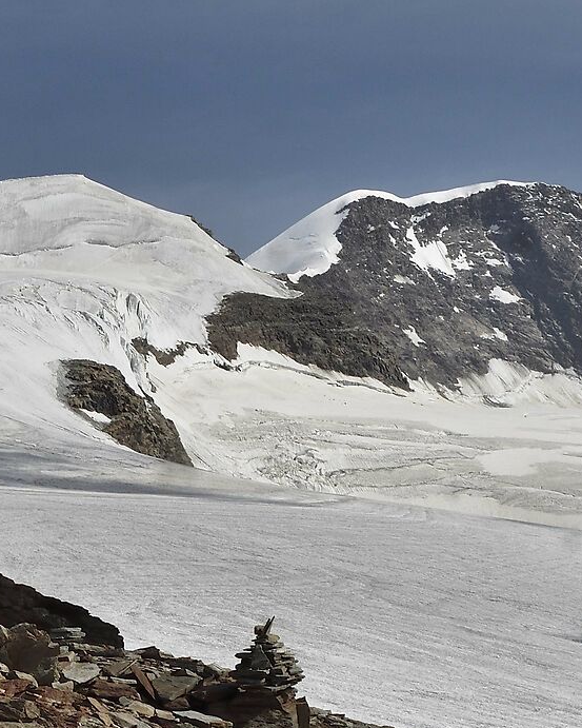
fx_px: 2209
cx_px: 226
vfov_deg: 18.7
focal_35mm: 103
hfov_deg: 15.0
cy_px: 353
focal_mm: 21
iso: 100
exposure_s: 1/125
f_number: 11
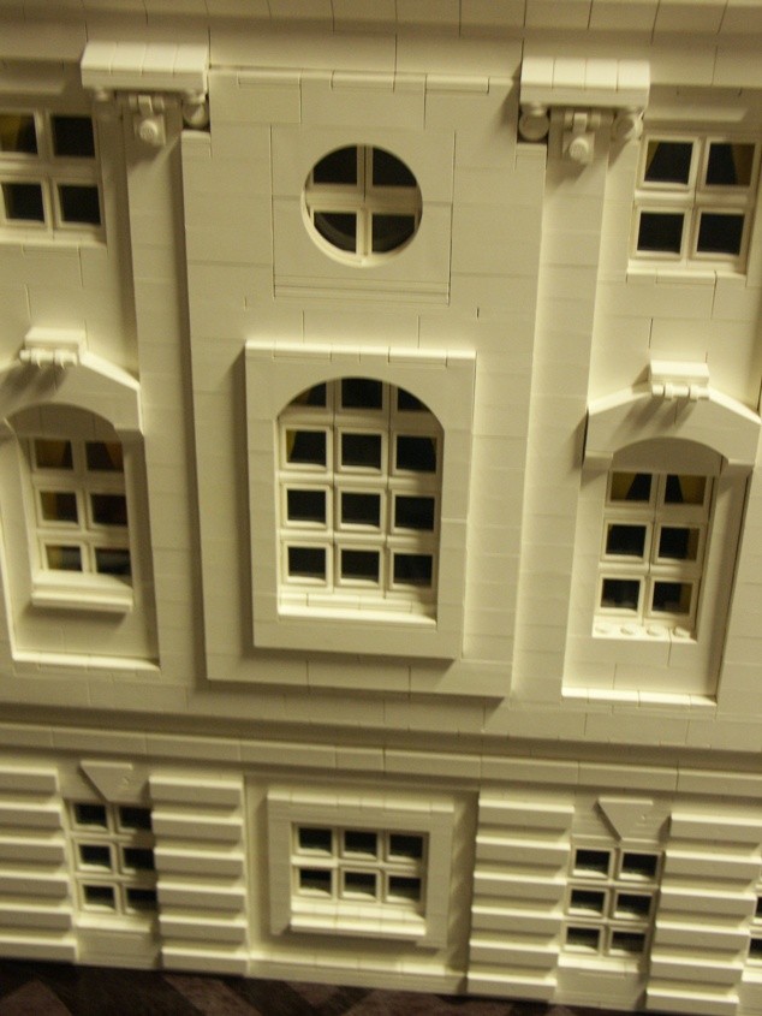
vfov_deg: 40.4
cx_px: 381
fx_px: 1379
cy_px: 508
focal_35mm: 47
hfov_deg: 30.9
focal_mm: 12.07
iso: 200
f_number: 3.5
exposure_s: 1/10
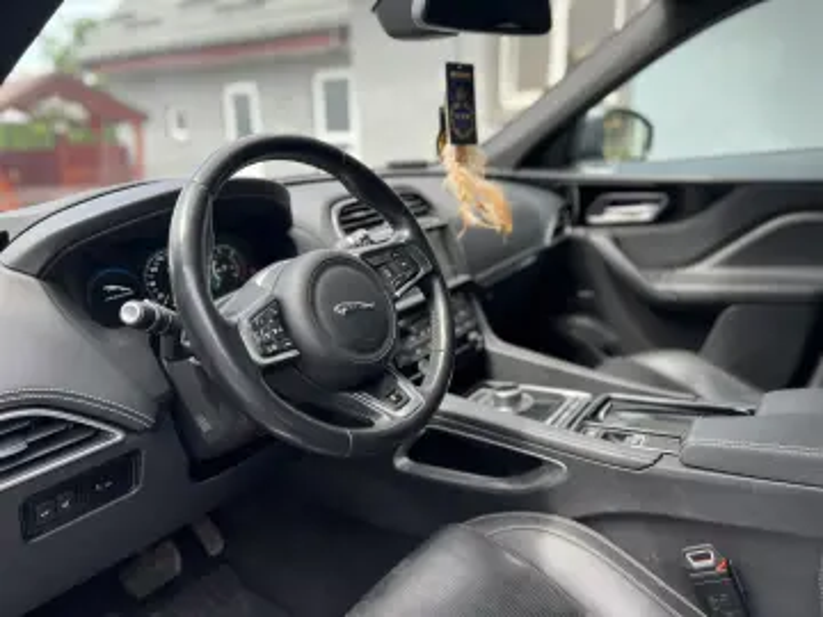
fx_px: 618
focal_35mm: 26
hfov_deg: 67.3
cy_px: 308
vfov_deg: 53.1
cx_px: 412
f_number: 1.5
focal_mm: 5.7
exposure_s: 1/364
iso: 50
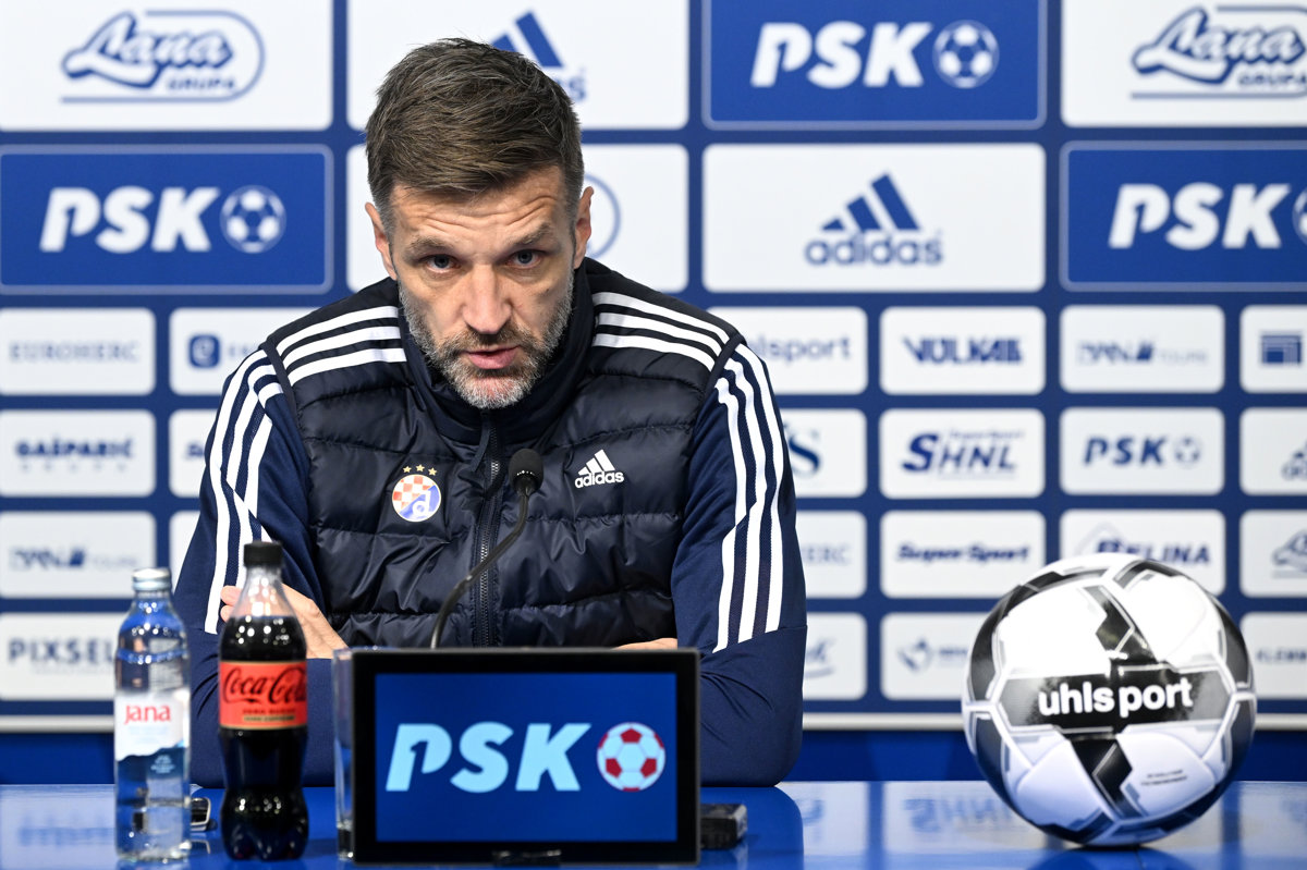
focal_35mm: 180
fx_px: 6532
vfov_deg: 7.6
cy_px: 435
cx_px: 654
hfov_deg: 11.4
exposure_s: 1/640
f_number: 4
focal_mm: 180
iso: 2000
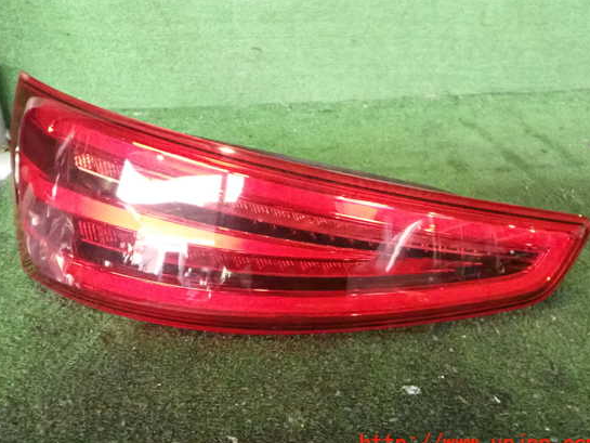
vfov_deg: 43.0
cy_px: 214
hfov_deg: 55.3
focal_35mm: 33
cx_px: 279
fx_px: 563
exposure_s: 1/500
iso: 4000
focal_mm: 5.4
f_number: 2.3
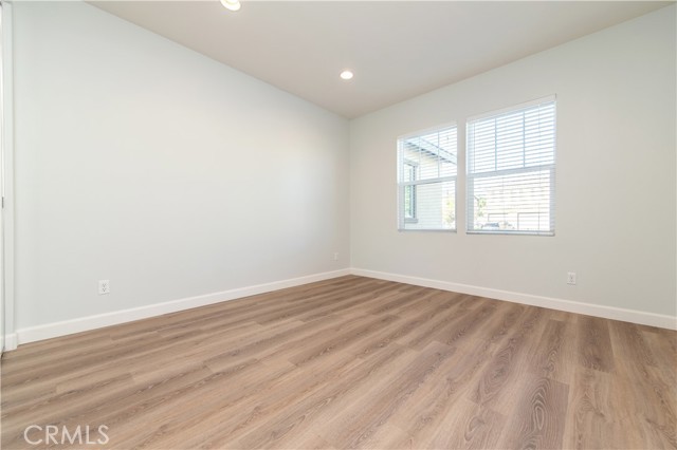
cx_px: 338
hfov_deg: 104.3
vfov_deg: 81.1
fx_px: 263
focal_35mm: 14
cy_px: 225
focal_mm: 14
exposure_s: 1/100
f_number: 5
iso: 200
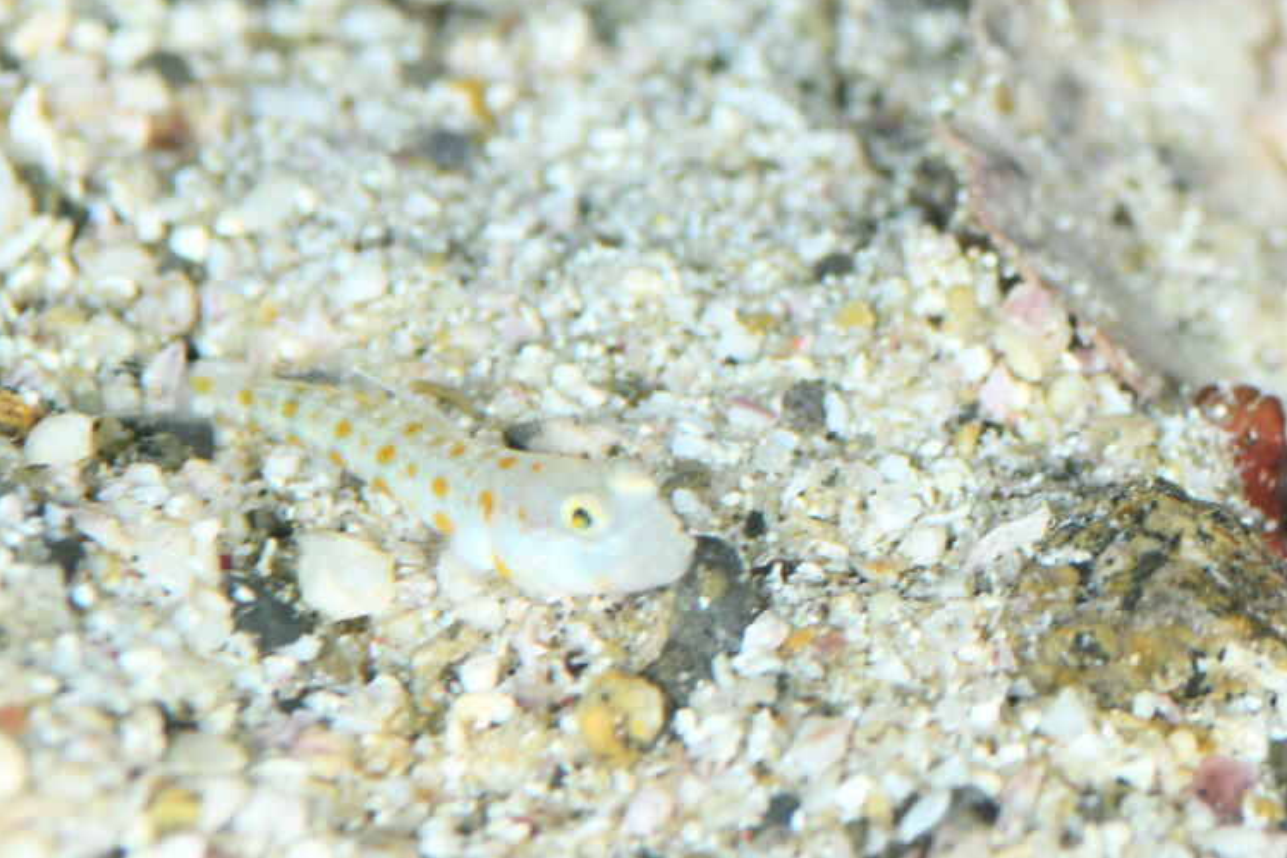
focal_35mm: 359
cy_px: 42
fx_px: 12831
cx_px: 2113
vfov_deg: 3.8
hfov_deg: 5.7
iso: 100
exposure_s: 1/250
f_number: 9
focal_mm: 105
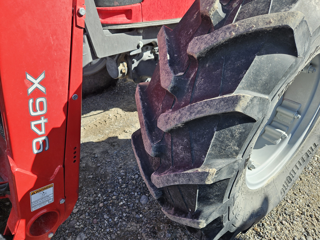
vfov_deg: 58.9
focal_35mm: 23
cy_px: 120
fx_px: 213
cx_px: 160
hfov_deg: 73.9
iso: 25
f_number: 1.8
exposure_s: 1/703
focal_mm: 5.4
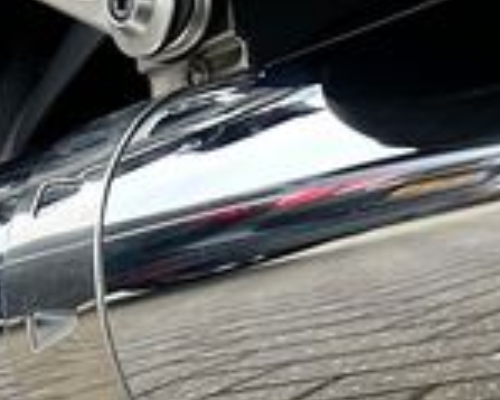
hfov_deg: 17.6
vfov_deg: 12.5
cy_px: 780
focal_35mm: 109
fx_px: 1612
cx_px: 258
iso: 125
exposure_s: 1/121
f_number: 1.5
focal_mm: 5.7
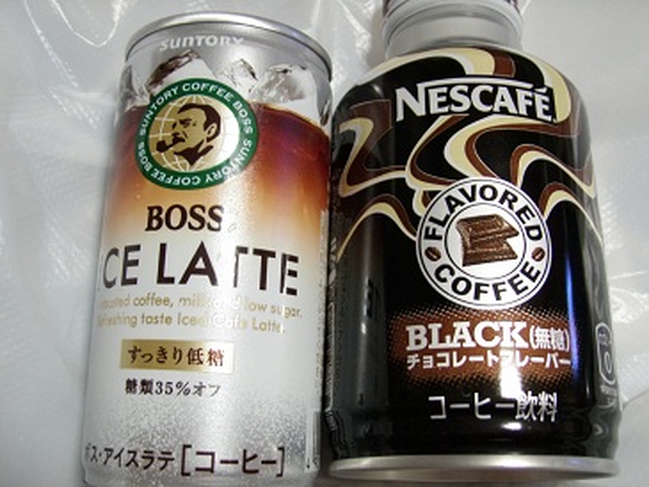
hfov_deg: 49.0
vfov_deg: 37.7
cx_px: 324
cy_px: 244
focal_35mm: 38
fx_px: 713
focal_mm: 6.7
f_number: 3.5
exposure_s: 1/4
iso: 250
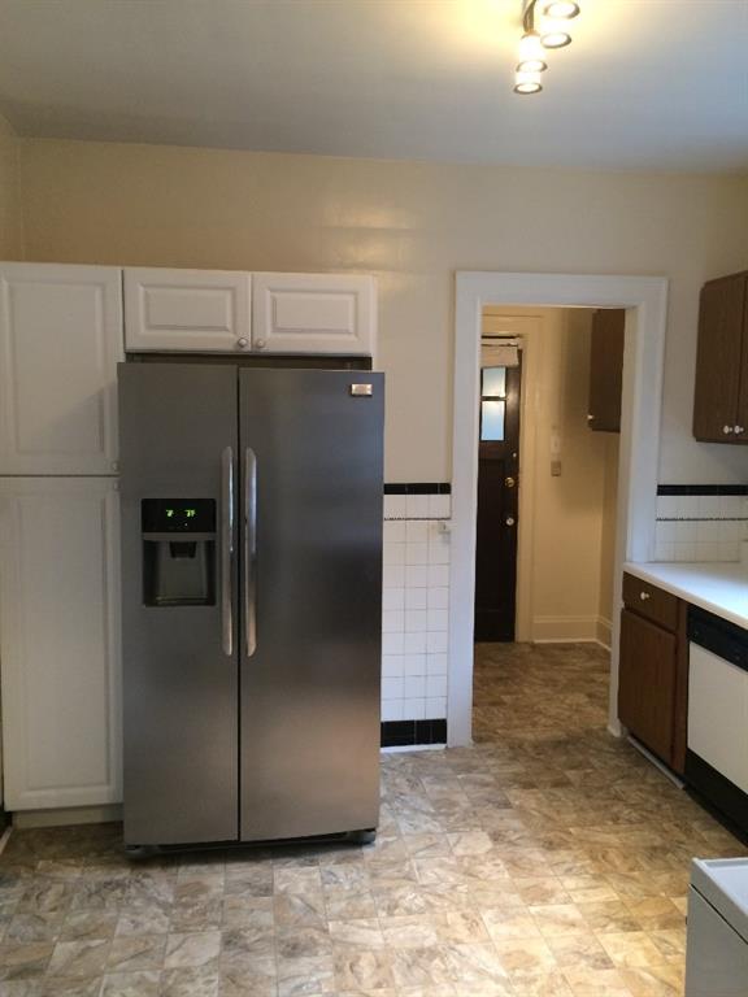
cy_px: 498
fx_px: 836
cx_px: 374
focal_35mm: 29
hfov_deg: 48.2
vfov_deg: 61.7
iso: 125
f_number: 2.2
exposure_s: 1/30
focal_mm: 4.15
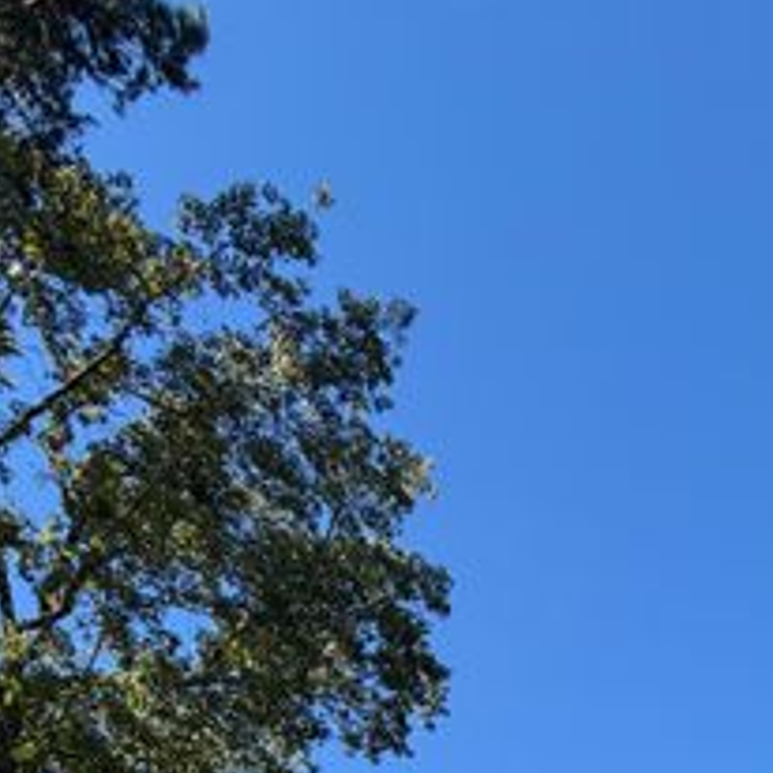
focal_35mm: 40
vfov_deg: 29.0
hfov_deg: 39.4
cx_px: 668
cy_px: 1120
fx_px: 1011
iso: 40
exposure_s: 1/506
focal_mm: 2.22
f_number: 2.2
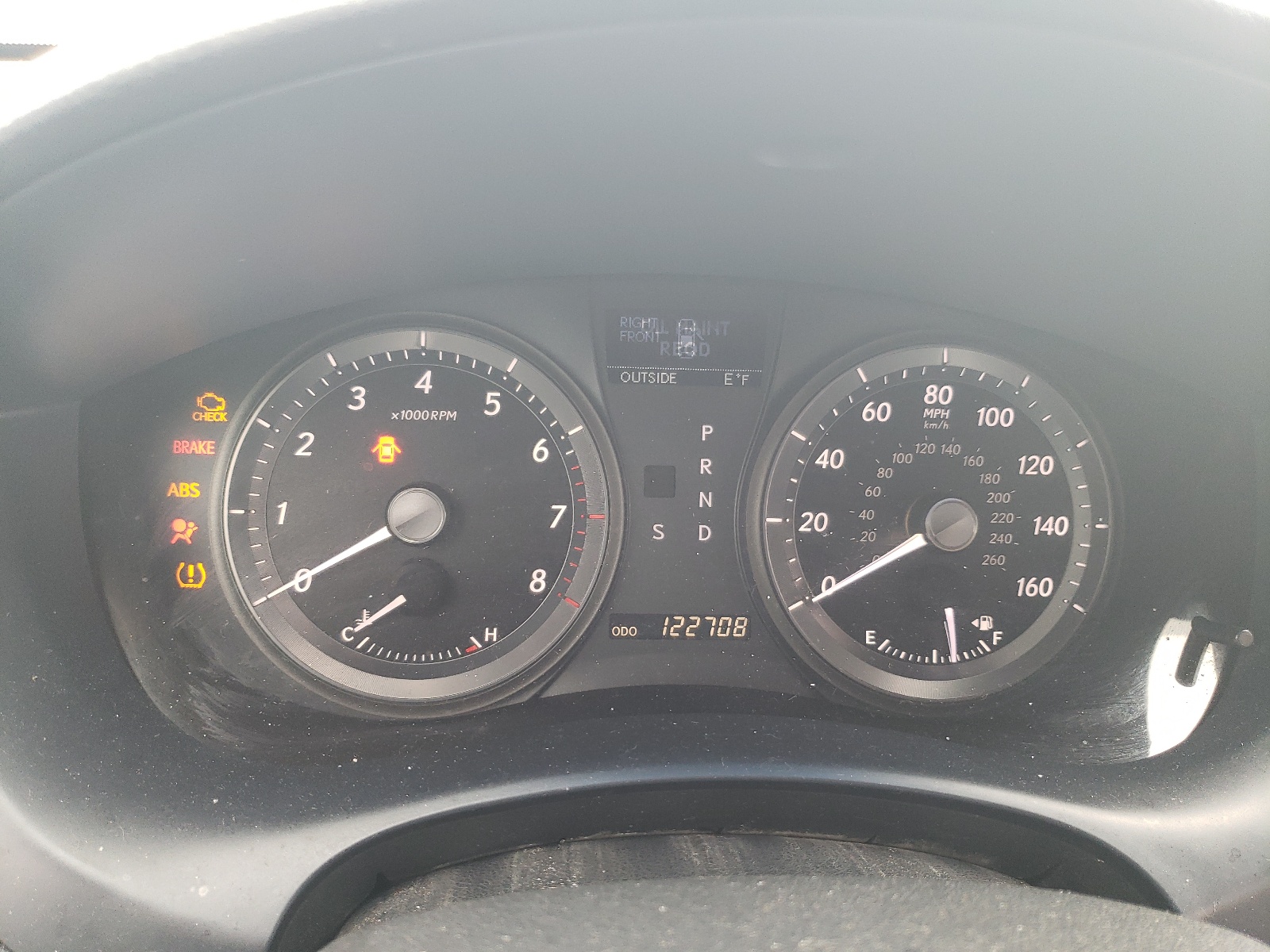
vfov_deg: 53.1
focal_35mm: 26
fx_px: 954
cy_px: 476
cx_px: 635
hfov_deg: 67.3
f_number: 1.5
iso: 108
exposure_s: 1/50
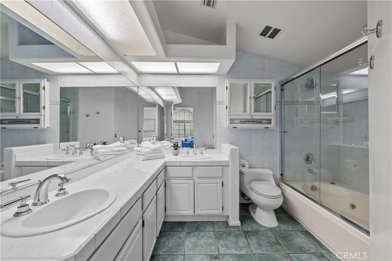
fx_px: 152
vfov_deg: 81.2
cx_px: 196
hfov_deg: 104.2
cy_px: 130
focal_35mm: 14
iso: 100
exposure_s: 1/3
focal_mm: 14
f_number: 9
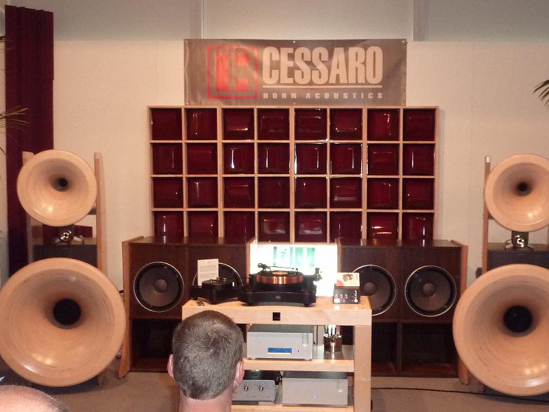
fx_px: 682
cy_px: 231
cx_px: 300
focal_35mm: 43
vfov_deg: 33.6
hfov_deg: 43.8
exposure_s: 1/30
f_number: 3.3
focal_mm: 4.1
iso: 320
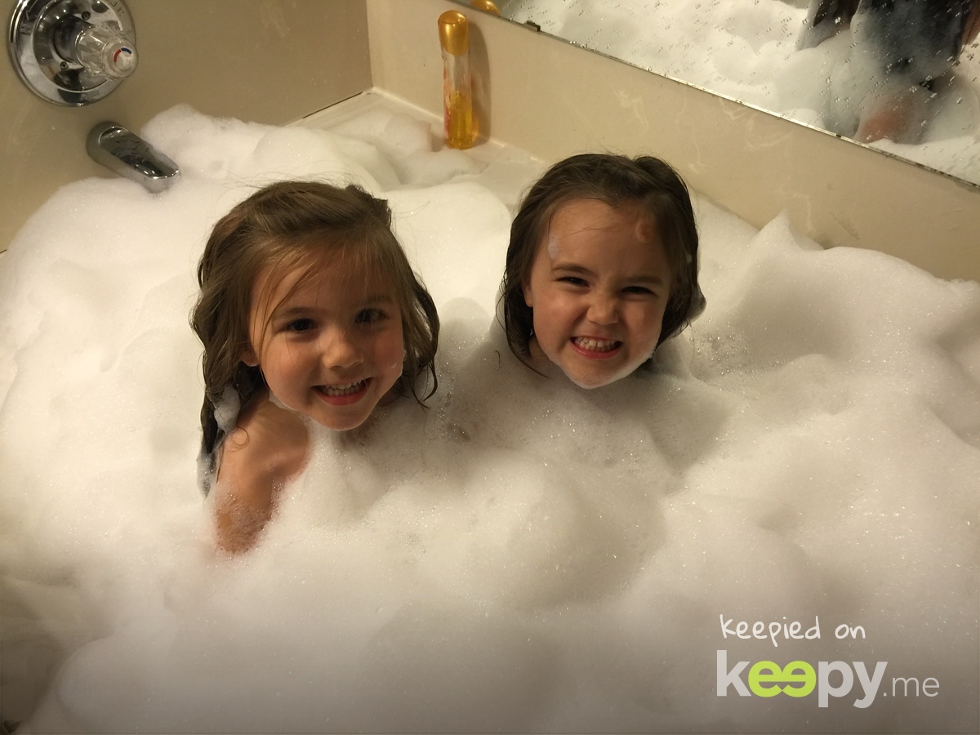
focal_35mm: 29
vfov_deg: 48.2
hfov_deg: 61.7
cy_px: 368
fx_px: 821
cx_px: 490
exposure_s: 1/15
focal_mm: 4.15
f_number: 2.2
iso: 50
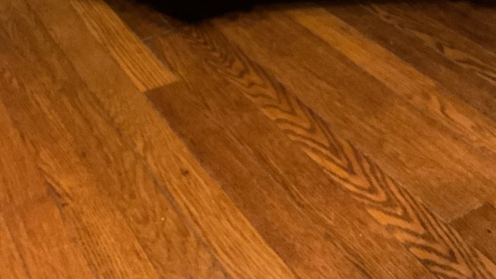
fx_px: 802
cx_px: 193
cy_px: -43
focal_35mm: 61
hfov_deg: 34.2
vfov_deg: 18.8
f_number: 1.8
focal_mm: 3
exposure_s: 1/20
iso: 500
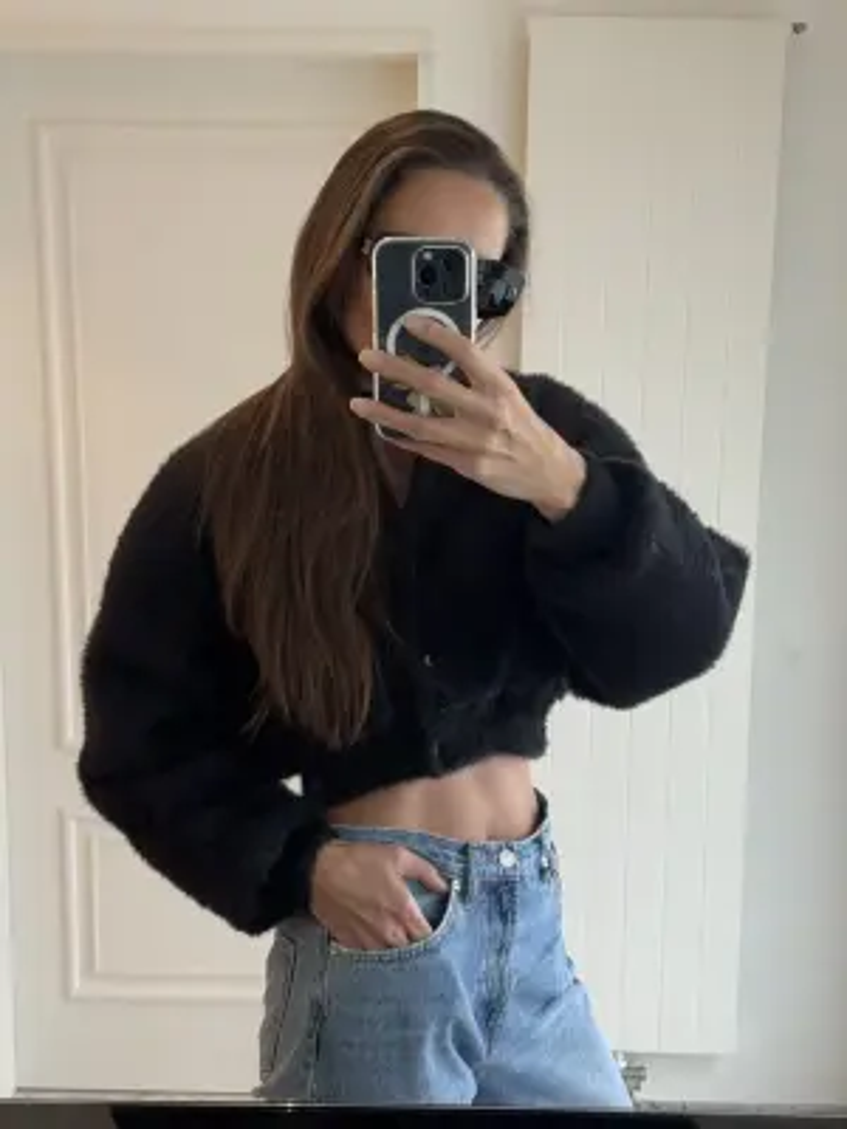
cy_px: 564
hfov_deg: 30.3
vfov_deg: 39.7
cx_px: 424
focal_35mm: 48
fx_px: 1566
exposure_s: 1/33
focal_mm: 6.76
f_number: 1.78
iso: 200
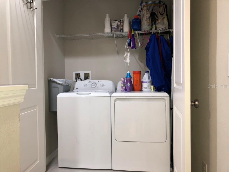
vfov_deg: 49.7
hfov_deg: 63.4
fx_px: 185
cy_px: 86
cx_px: 114
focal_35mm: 28
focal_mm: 3.99
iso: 50
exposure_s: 1/15
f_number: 1.8
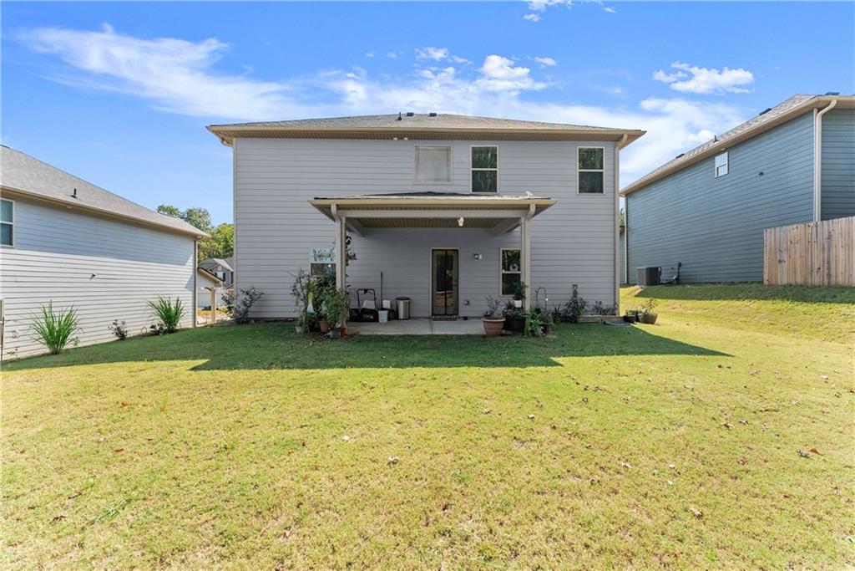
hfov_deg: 104.2
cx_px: 428
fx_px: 333
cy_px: 286
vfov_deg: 81.2
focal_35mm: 14
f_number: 7.1
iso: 800
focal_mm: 14
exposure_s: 1/1250
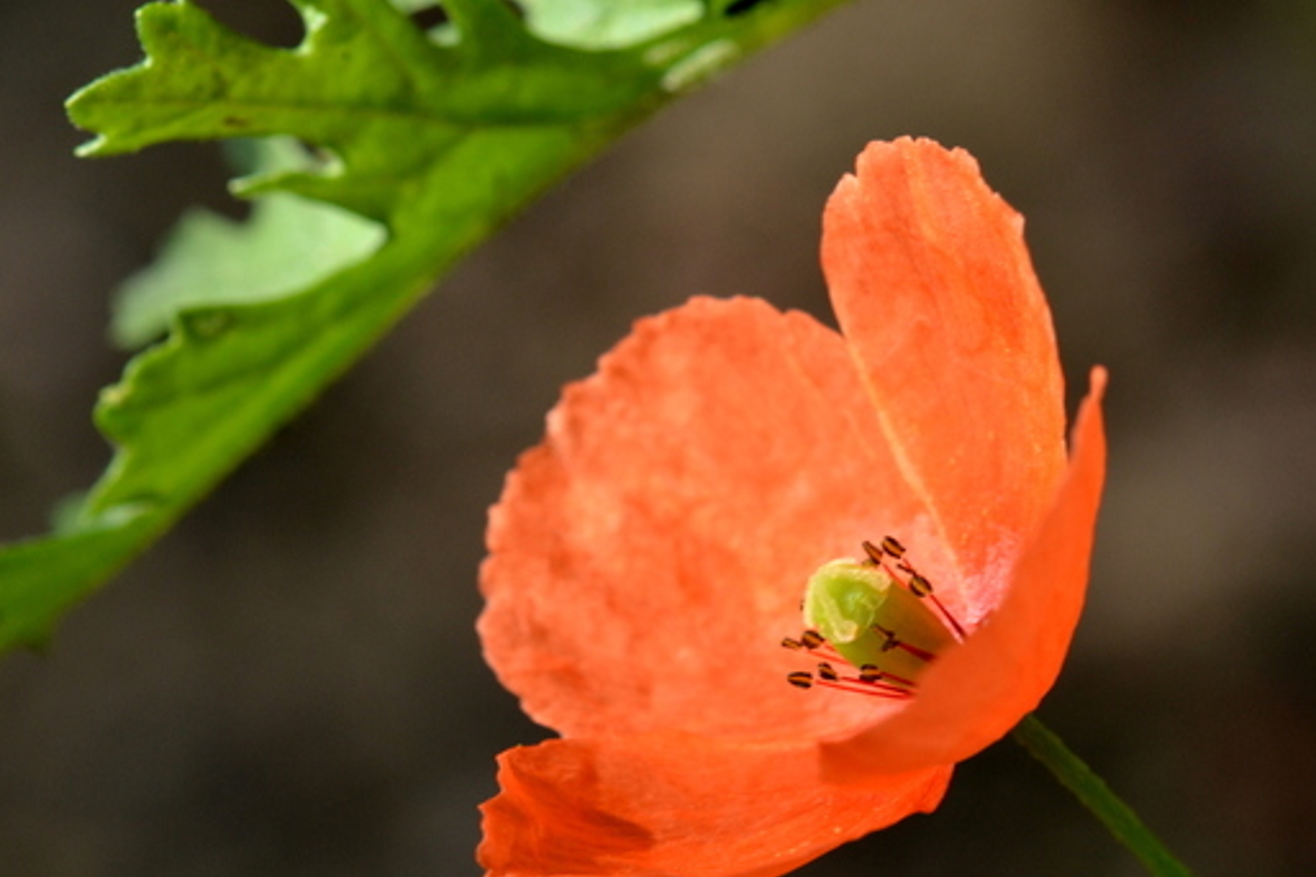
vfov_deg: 6.9
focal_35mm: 199
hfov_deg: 10.3
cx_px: 736
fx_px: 7266
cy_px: 581
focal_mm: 85
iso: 400
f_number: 9
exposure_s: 1/125
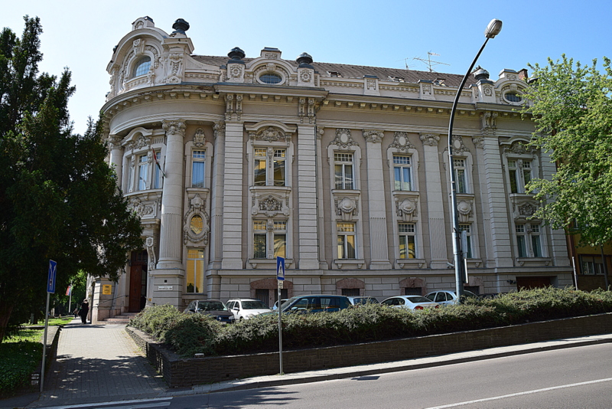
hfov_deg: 67.4
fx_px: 459
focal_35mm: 27
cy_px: 204
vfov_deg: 48.0
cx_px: 306
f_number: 11
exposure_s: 1/400
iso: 400
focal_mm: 18
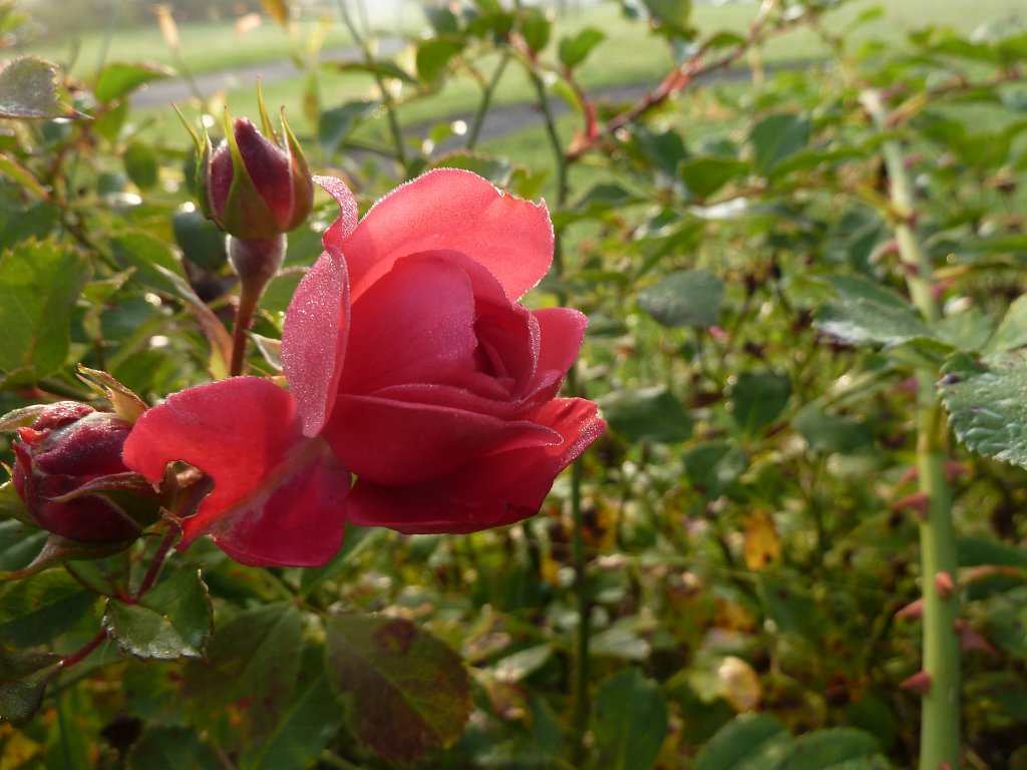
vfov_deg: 54.9
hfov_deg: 69.4
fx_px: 742
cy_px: 385
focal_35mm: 25
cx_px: 514
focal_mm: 4.1
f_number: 3.5
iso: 80
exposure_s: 1/100
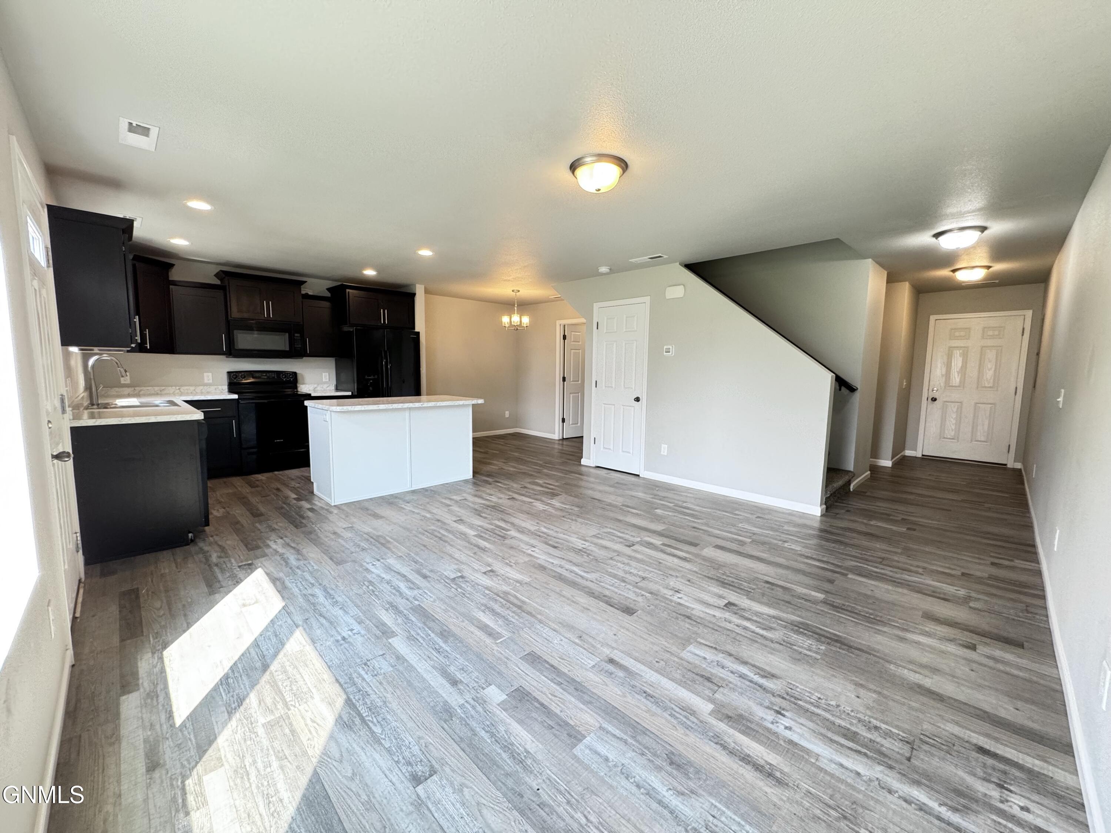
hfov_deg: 102.1
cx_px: 556
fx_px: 449
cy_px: 416
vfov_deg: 85.7
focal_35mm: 14
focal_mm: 2.22
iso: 160
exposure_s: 1/60
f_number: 2.2
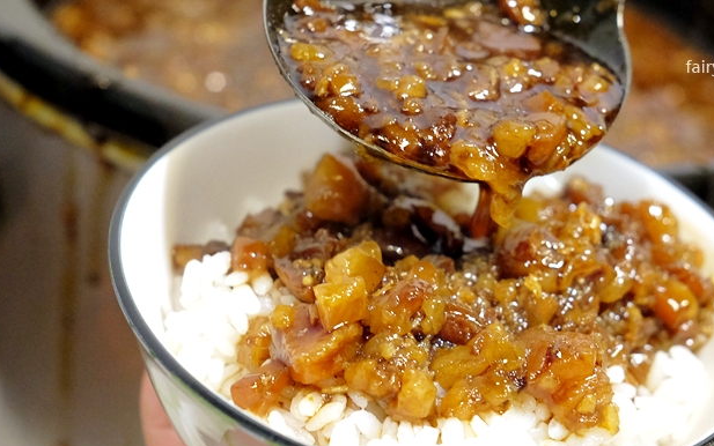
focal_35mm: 52
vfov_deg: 24.9
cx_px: 454
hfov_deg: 38.6
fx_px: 1012
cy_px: 226
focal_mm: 23
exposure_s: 1/58
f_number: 3.6
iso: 2000
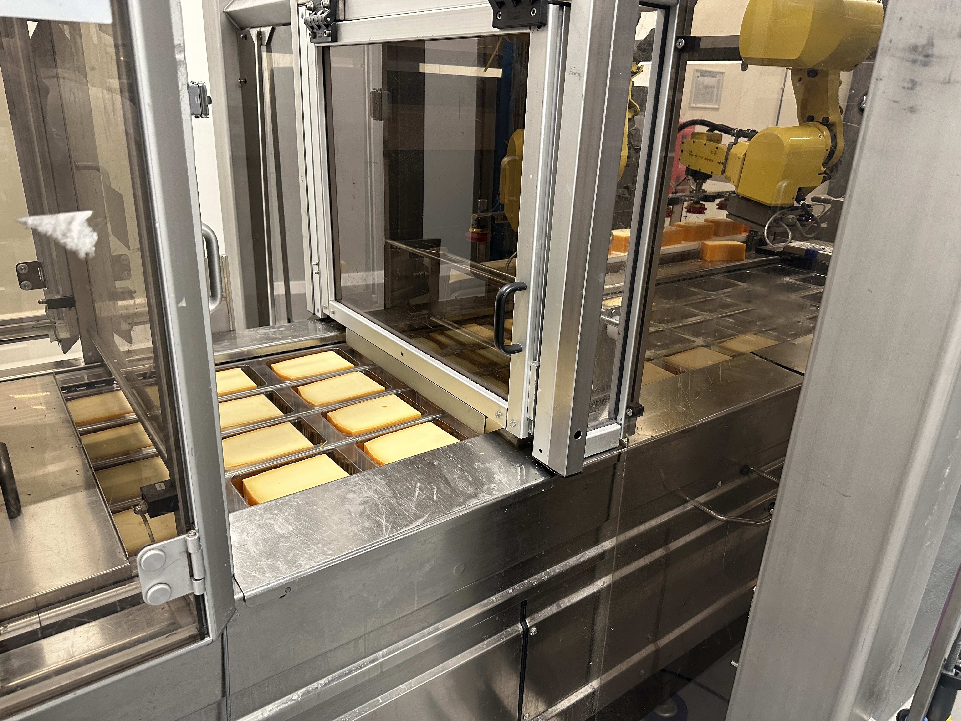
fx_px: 666
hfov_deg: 71.6
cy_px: 360
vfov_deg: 56.8
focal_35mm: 24
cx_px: 480
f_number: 1.78
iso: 250
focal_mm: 6.86
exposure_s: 1/50
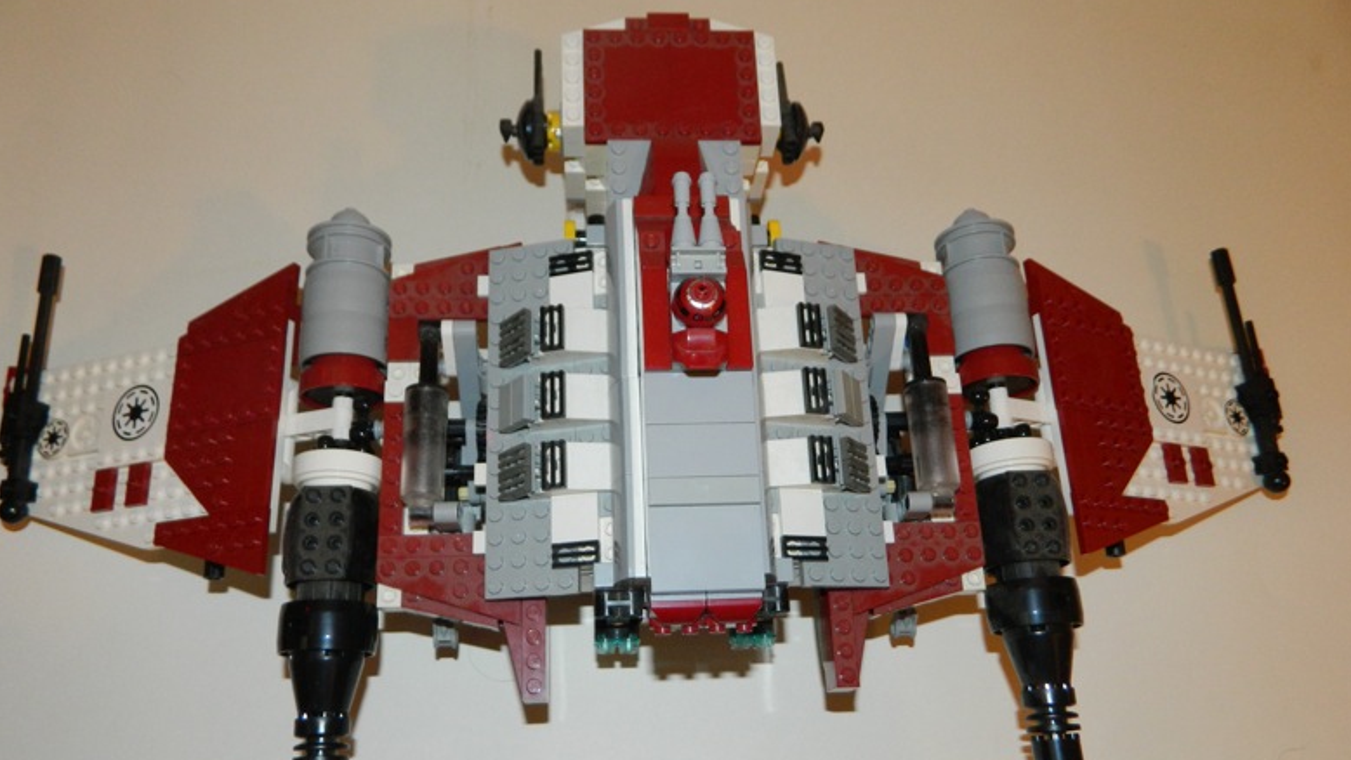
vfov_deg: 41.3
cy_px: 460
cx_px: 667
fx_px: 1003
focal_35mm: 28
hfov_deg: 67.9
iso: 200
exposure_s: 1/30
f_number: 3.1
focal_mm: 4.5
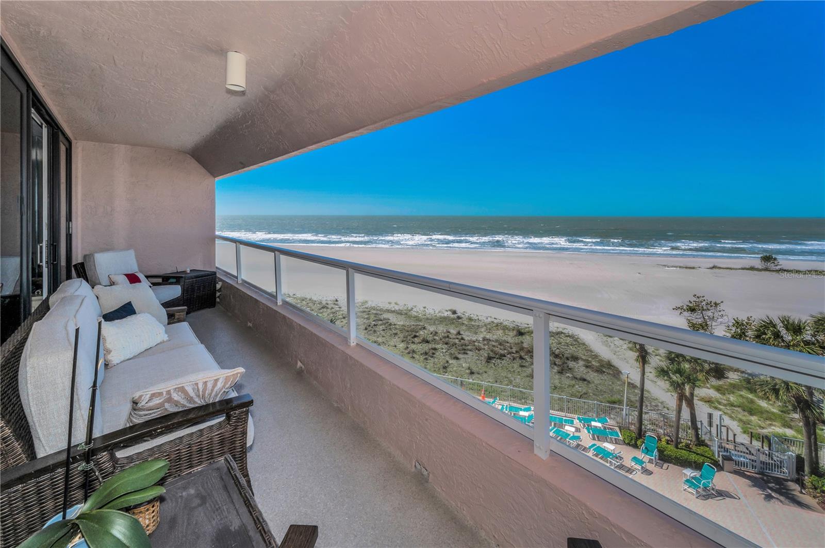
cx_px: 412
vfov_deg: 81.1
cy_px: 274
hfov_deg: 104.3
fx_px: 320
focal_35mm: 14
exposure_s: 1/200
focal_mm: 14
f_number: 22
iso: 400
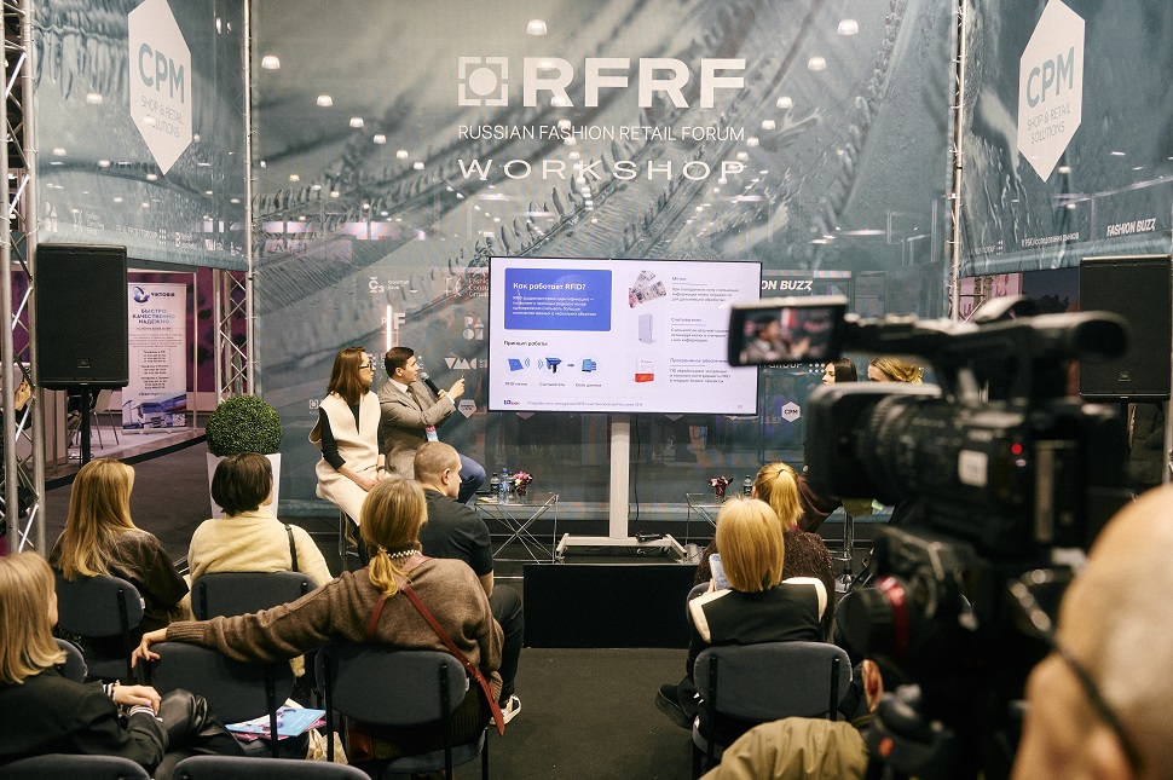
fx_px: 1091
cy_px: 390
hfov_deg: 56.5
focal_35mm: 34
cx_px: 586
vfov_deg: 39.4
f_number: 4.5
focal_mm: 33.5
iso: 800
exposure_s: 1/200
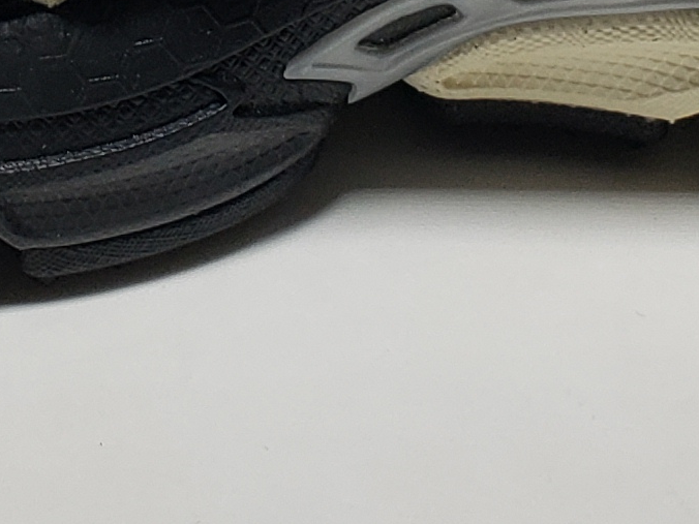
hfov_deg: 12.7
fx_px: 3130
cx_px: 113
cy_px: -954
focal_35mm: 155
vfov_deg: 8.3
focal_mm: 4.3
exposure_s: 1/161
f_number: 2.4
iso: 50
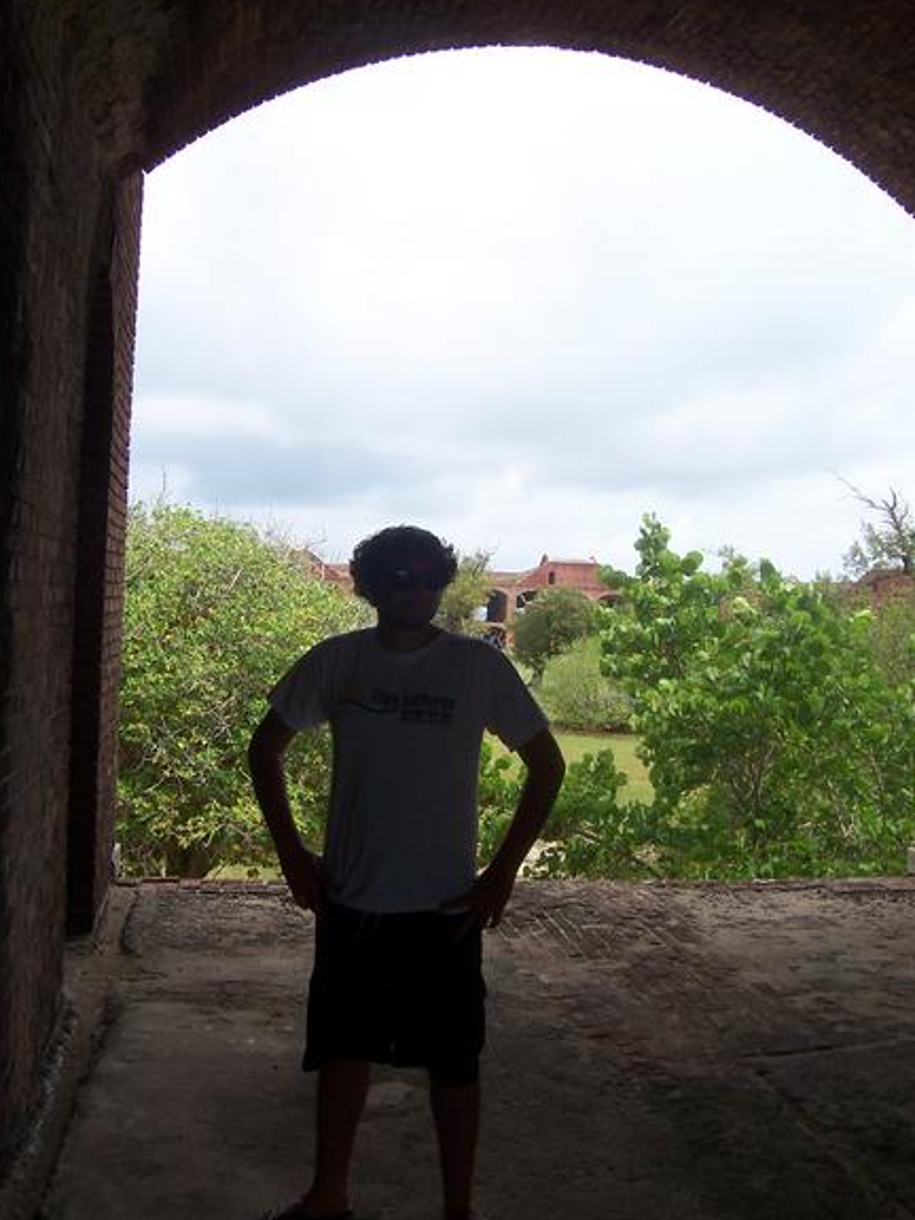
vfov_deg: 46.7
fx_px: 1410
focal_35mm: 40
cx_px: 447
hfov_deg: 36.0
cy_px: 549
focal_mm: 6
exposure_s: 1/250
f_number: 4.8
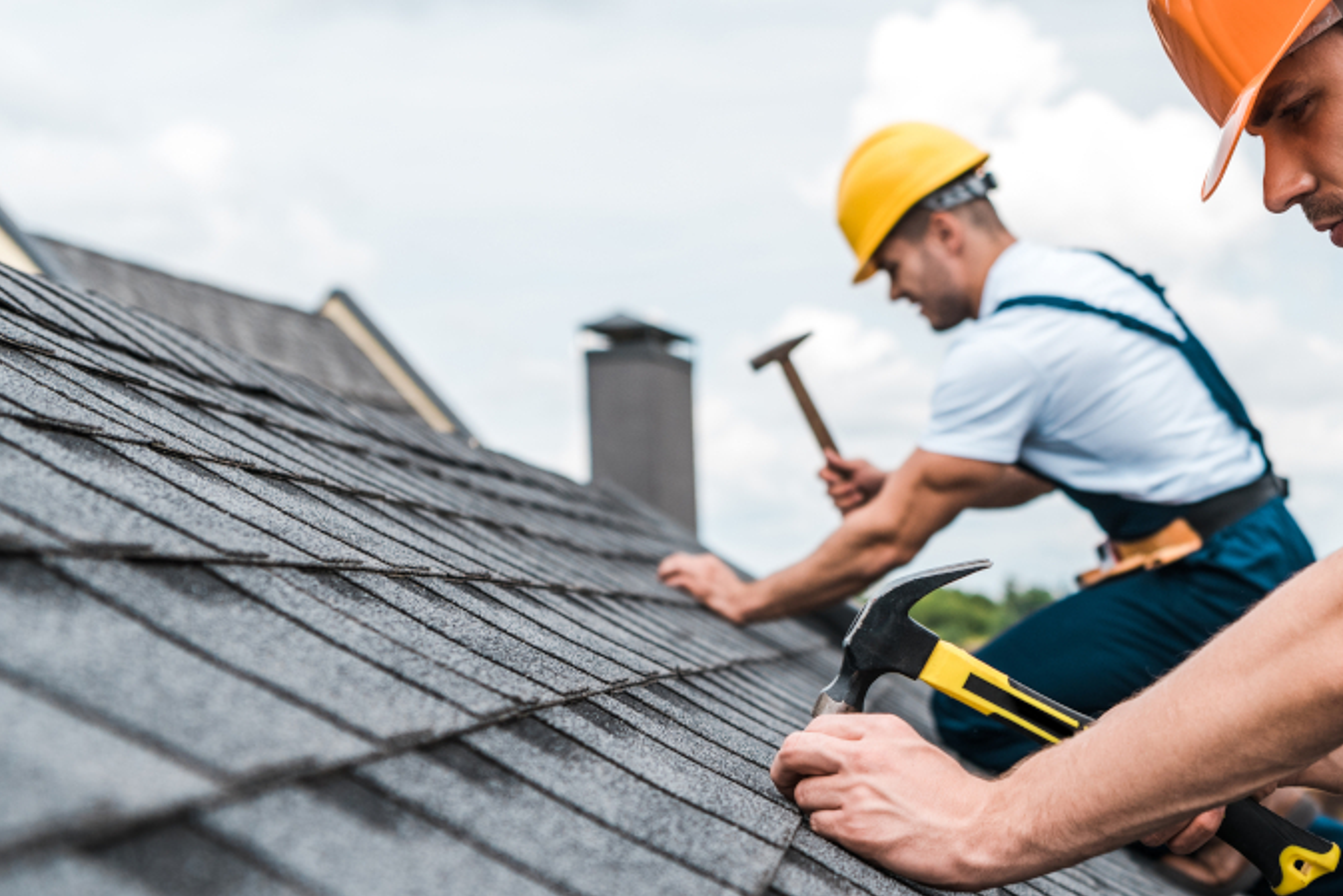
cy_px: 570
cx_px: 1155
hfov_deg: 24.2
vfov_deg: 16.6
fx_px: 3060
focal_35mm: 82
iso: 100
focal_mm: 46
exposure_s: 1/1600
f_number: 4
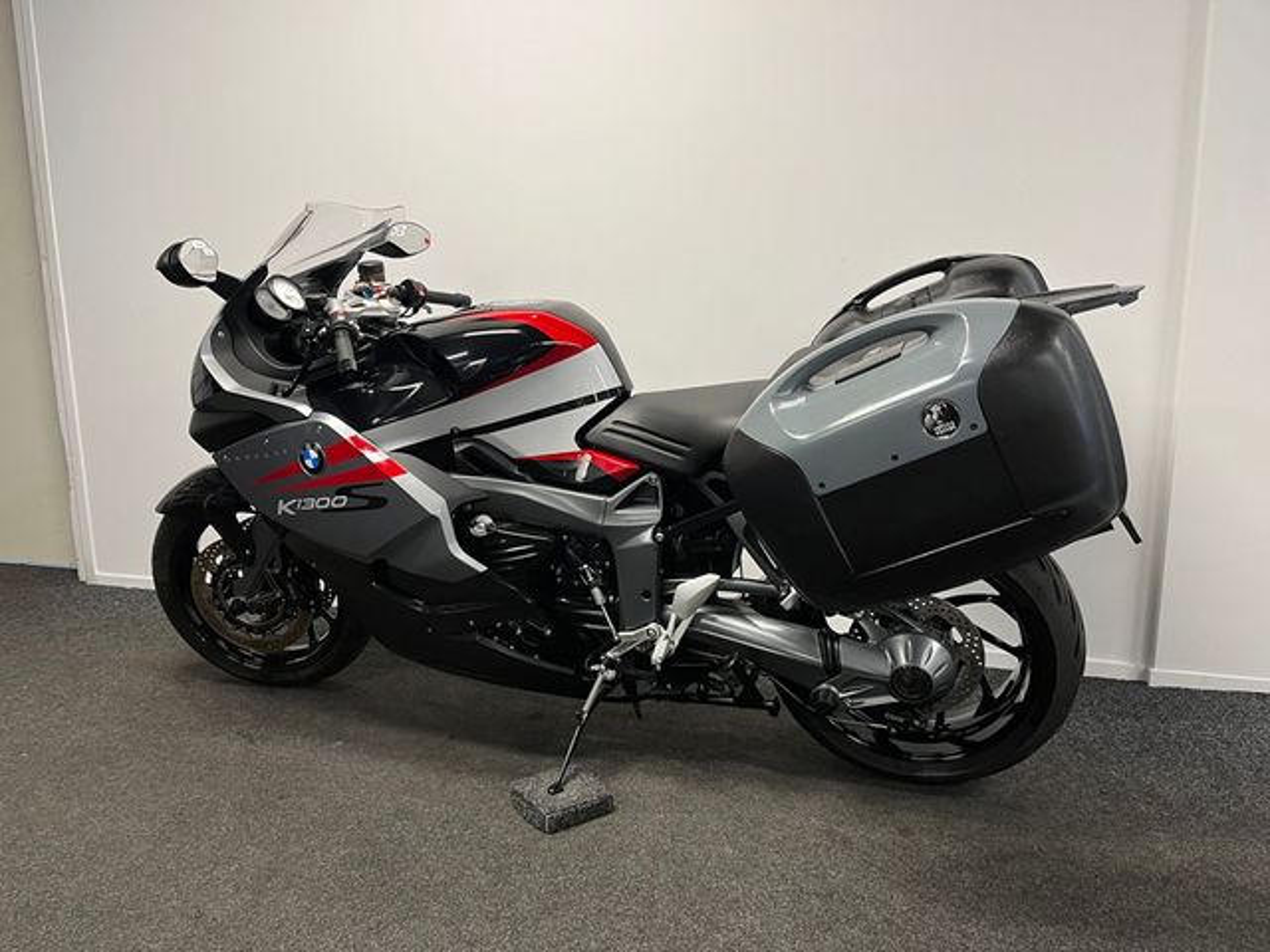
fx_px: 954
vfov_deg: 53.1
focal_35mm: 26
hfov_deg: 67.3
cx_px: 635
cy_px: 476
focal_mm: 5.1
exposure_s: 1/50
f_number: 1.6
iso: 100
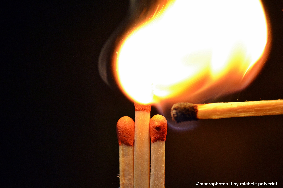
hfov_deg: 15.2
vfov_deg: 10.2
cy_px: 94
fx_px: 1061
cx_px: 142
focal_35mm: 135
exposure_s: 1/400
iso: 1600
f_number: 9
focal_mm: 90
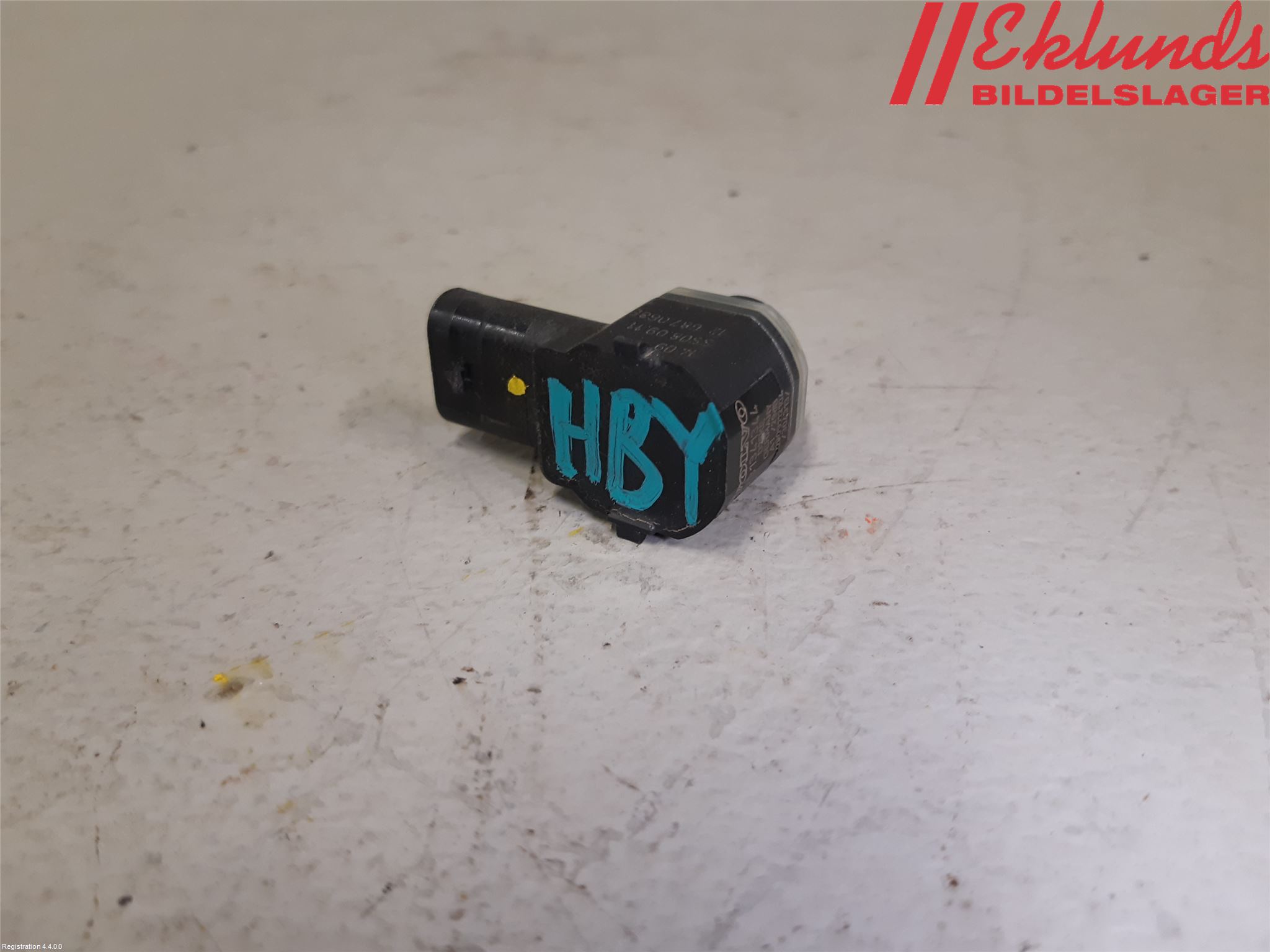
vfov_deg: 53.1
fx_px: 954
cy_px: 476
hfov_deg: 67.3
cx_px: 635
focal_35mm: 26
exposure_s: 1/50
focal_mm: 3.93
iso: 125
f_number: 1.7
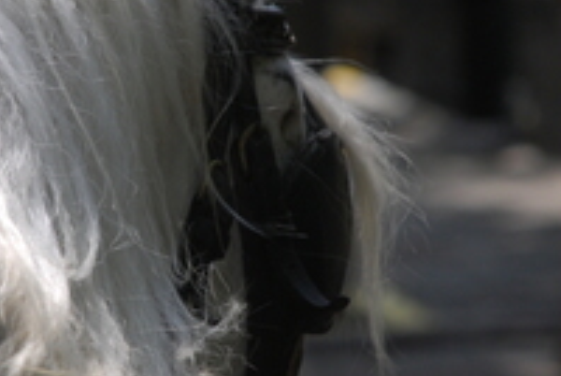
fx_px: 7275
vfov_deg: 3.0
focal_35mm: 466
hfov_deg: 4.4
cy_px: 182
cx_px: 143
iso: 200
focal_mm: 135
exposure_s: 1/640
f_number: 6.3
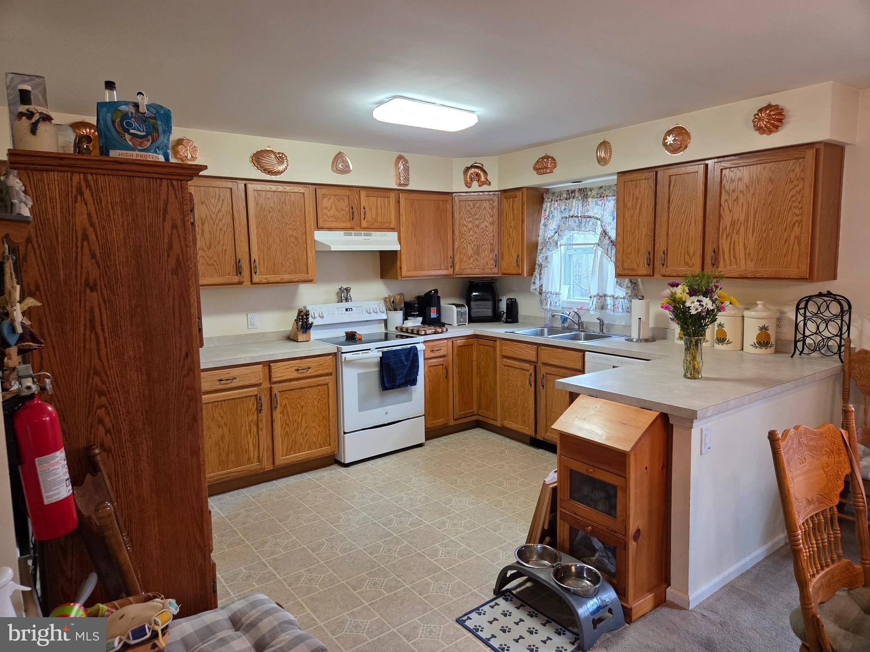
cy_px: 326
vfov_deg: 58.9
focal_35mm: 23
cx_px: 435
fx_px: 578
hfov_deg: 73.9
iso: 320
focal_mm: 5.4
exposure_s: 1/120
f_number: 1.8
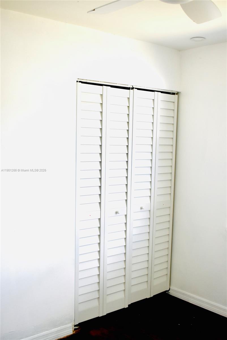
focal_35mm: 40
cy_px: 170
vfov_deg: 47.9
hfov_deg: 33.1
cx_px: 114
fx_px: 382
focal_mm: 27
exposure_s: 1/100
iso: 400
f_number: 5
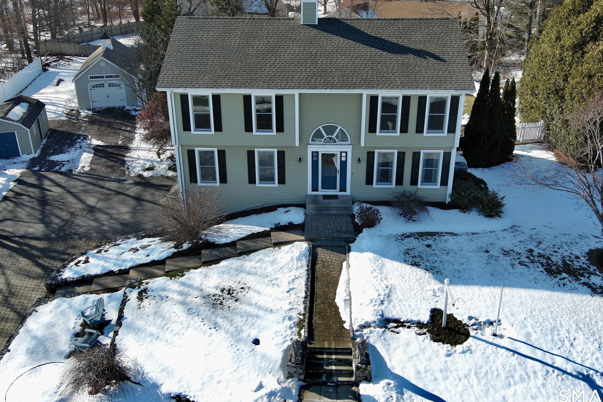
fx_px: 569
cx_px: 310
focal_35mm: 34
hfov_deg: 55.8
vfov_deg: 38.8
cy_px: 173
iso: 101
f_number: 2.8
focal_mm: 10.57
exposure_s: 1/1215
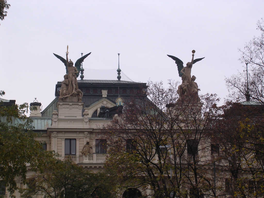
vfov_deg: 12.9
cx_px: 132
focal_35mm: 115
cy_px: 99
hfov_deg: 17.1
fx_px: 877
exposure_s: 1/31.4
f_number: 4.9
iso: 100
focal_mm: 17.4
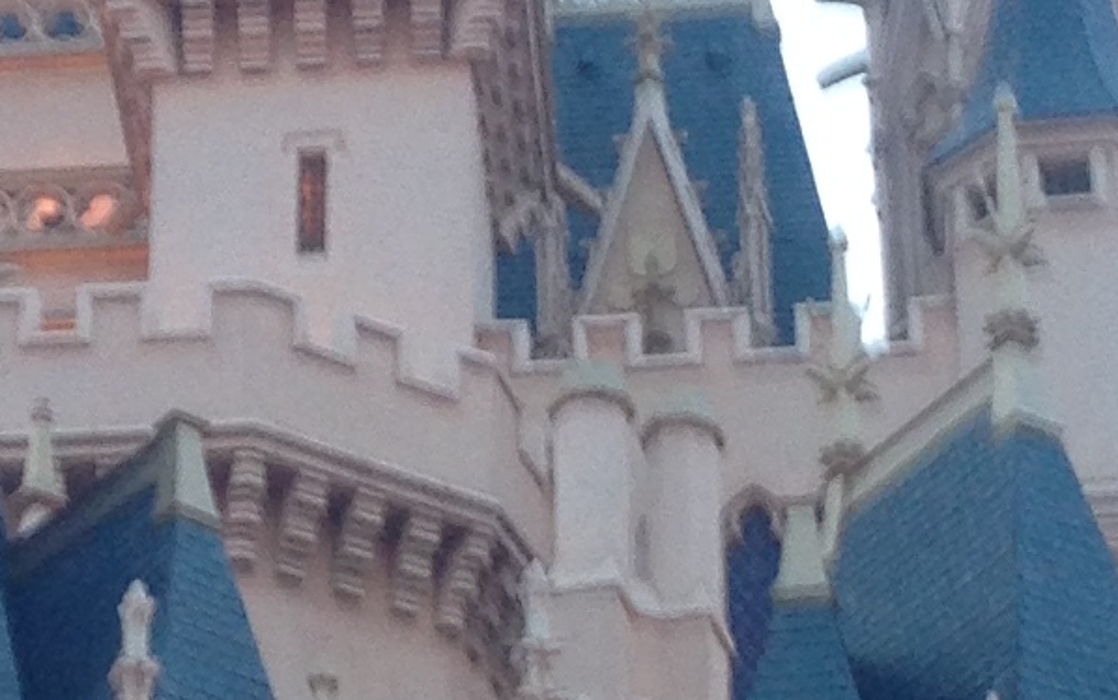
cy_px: 743
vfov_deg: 6.8
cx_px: 69
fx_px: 5821
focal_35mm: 191
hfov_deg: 10.9
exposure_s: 1/20
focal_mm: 4.12
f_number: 2.4
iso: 80
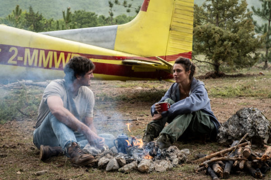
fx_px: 534
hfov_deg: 28.5
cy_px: 90
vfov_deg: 19.2
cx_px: 136
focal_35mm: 71
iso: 320
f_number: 6.4
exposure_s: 1/250
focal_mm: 47
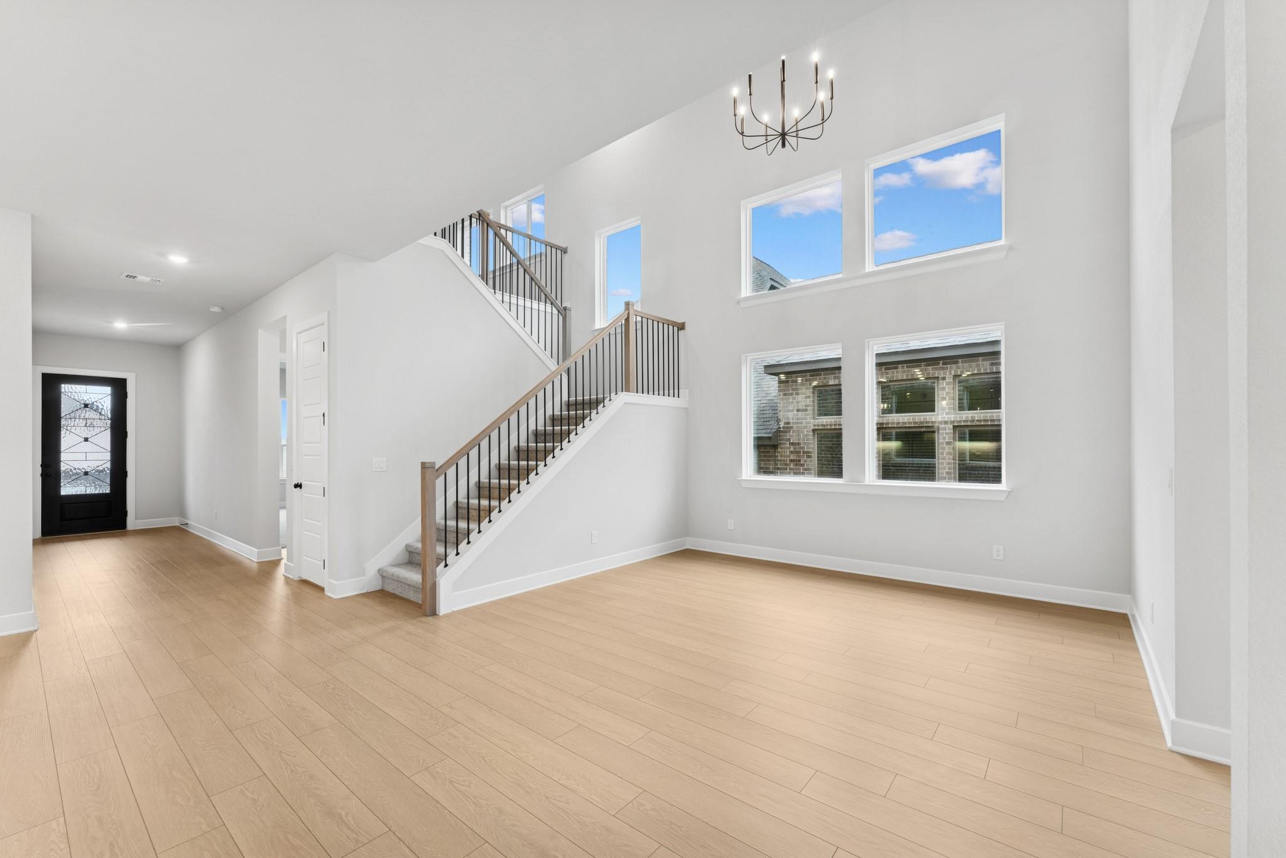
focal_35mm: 15
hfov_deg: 101.9
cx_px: 643
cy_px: 429
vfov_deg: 78.9
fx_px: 522
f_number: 11
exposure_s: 1/2.5
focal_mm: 14.6
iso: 100
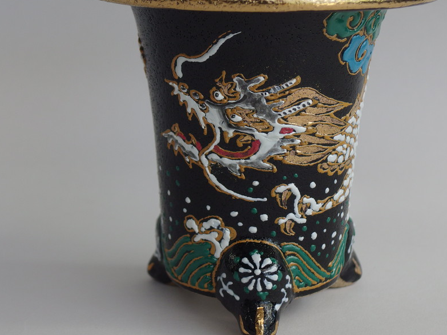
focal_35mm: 92
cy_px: 147
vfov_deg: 16.1
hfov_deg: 21.3
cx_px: 255
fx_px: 1188
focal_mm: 15.4
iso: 125
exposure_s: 1/80
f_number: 2.8
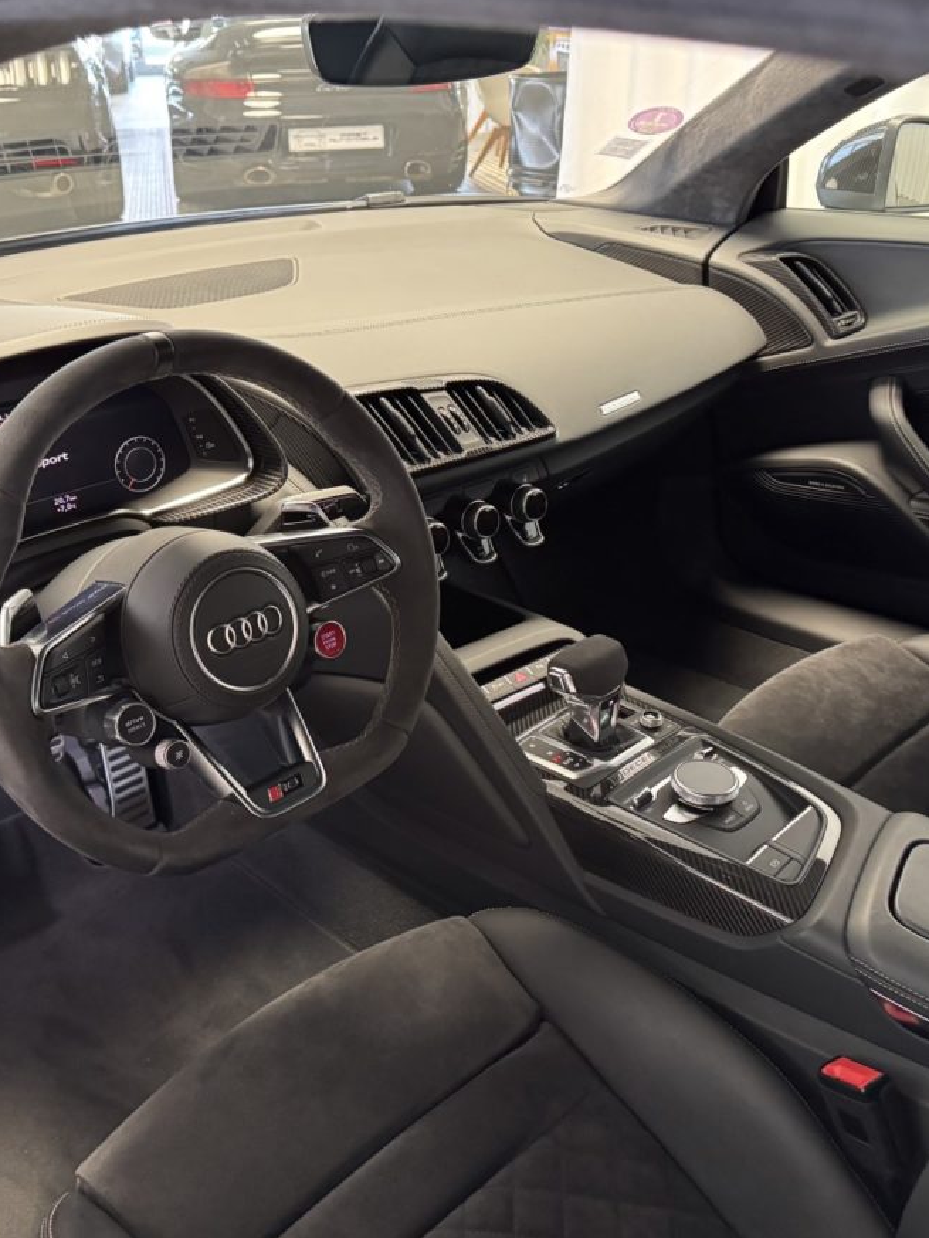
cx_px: 435
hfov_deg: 42.9
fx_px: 1181
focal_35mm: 33
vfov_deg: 55.3
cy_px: 630
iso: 800
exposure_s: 1/50
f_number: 1.78
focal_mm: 6.76
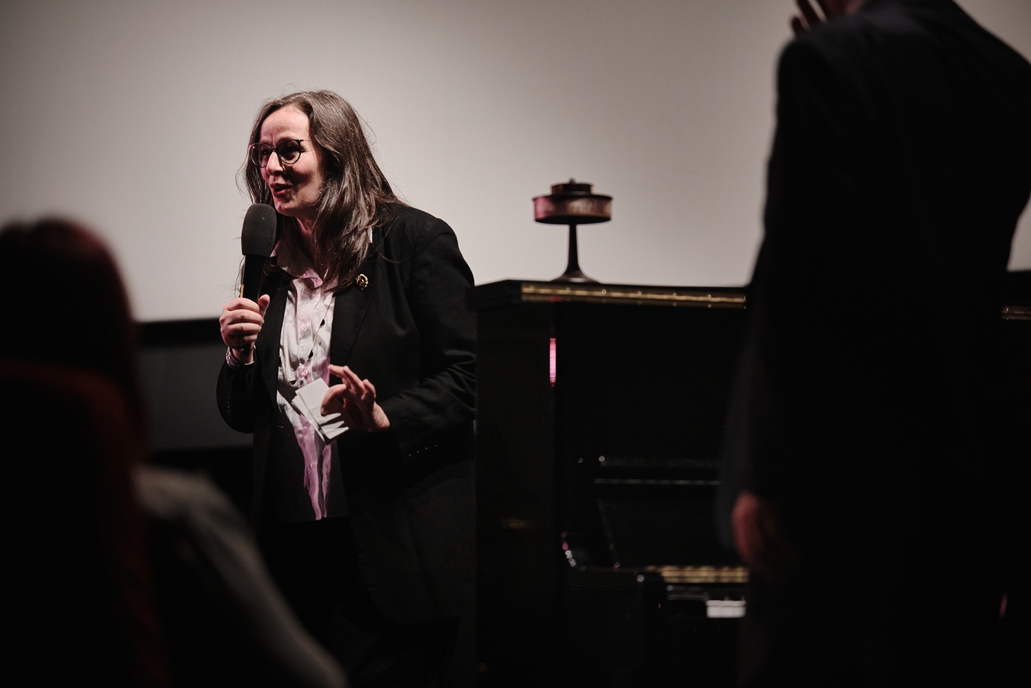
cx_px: 516
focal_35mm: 113
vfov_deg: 12.1
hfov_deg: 18.1
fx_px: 3236
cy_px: 344
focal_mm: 75
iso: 1600
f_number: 1.2
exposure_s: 1/250
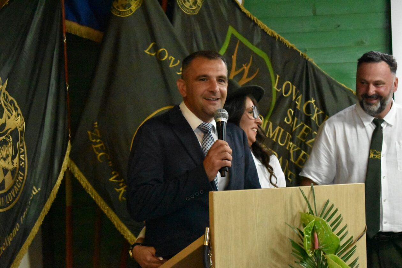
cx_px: 201
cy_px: 134
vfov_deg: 16.6
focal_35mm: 82
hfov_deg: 24.6
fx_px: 921
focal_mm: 55
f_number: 5.6
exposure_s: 1/320
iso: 14400
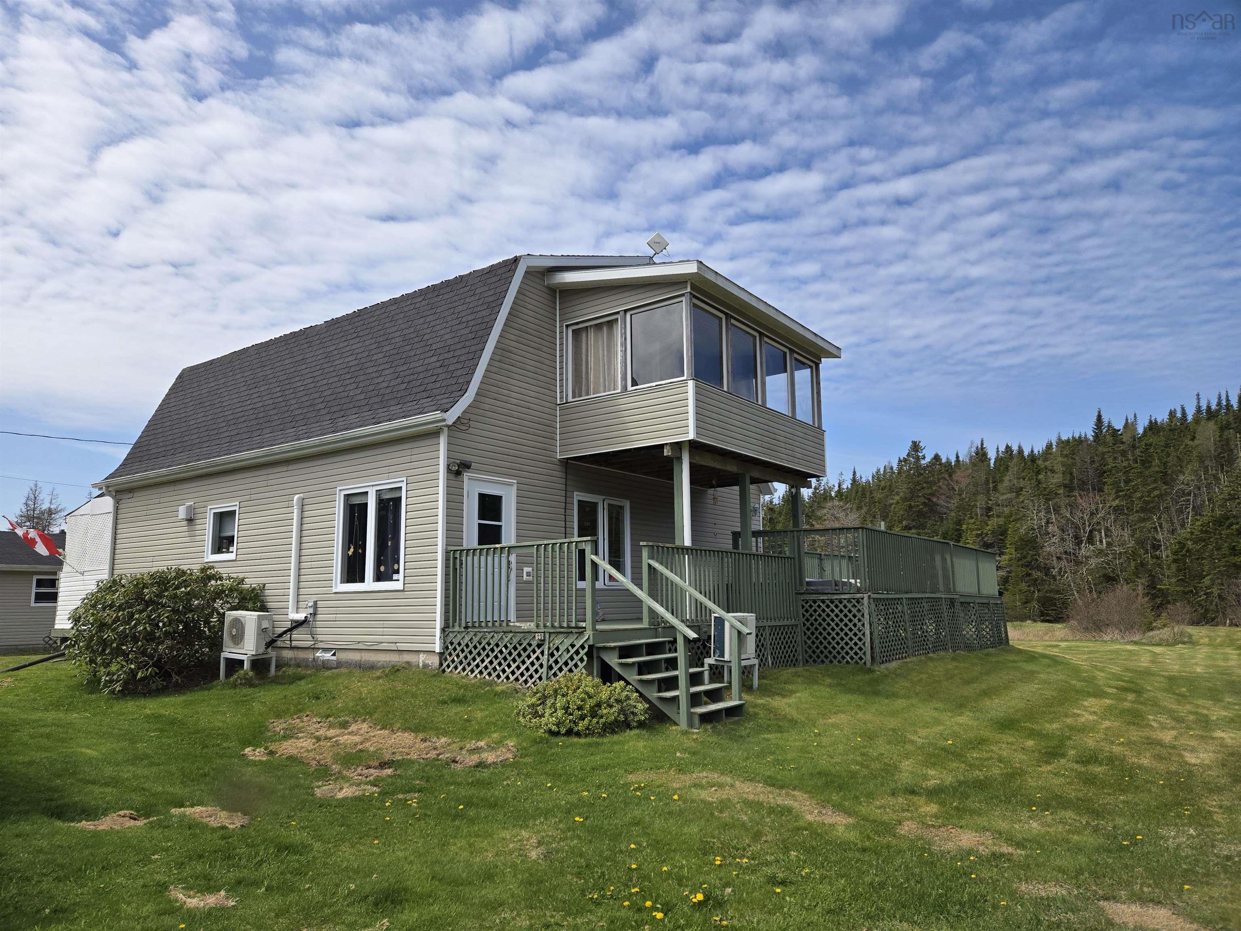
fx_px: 825
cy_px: 466
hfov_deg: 73.9
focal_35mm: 23
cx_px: 620
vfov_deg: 58.9
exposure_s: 1/2228
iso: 25
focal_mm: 5.4
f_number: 1.8
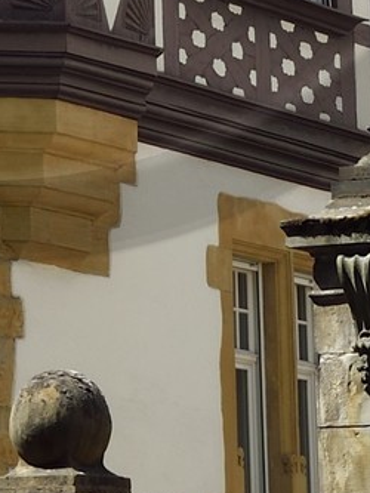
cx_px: -28
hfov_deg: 6.7
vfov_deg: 8.5
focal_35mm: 222
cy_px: -430
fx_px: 3162
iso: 200
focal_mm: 32
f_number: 10
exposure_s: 1/250
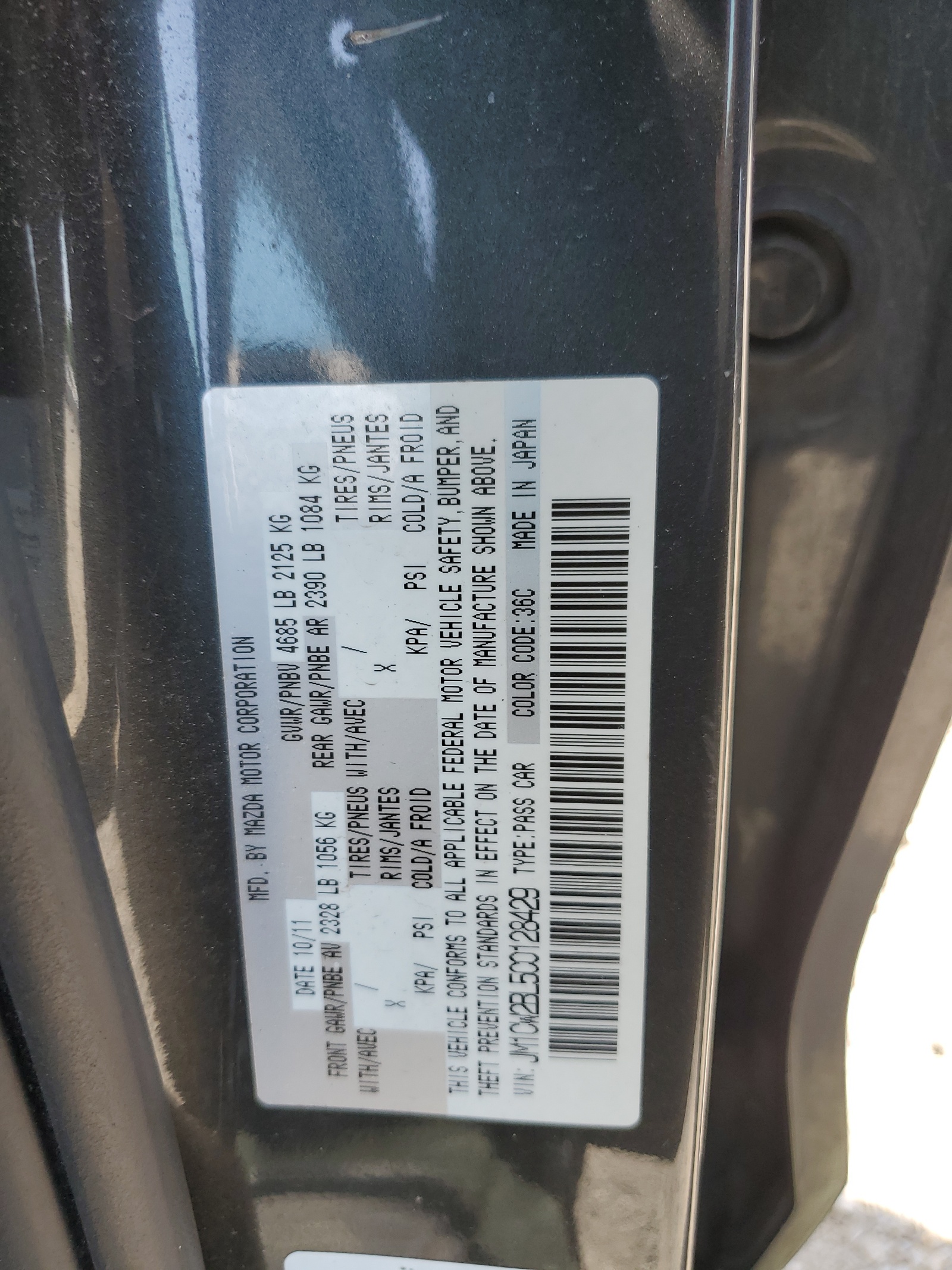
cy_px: 635
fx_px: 953
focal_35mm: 26
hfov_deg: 53.1
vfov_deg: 67.3
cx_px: 476
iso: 50
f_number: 1.5
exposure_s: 1/217
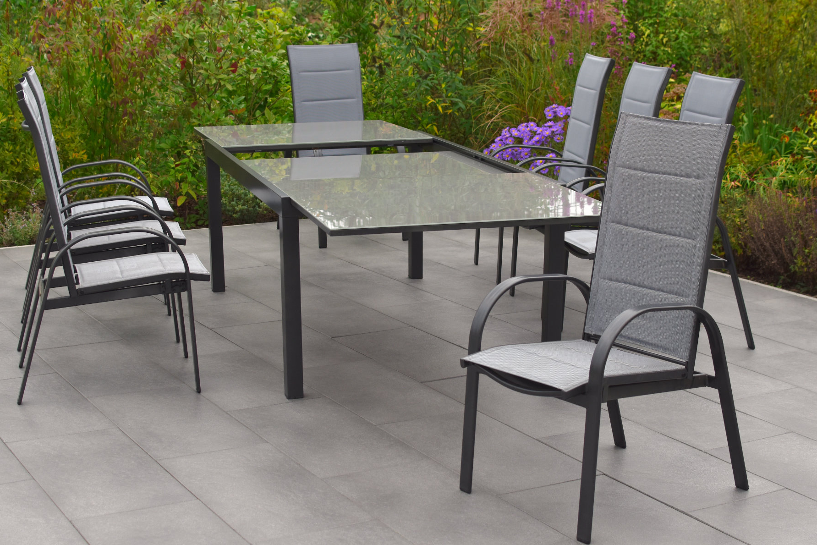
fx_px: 1283
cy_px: 281
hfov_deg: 35.3
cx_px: 399
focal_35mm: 57
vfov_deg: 24.0
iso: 125
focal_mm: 35
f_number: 3.2
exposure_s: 1/1000
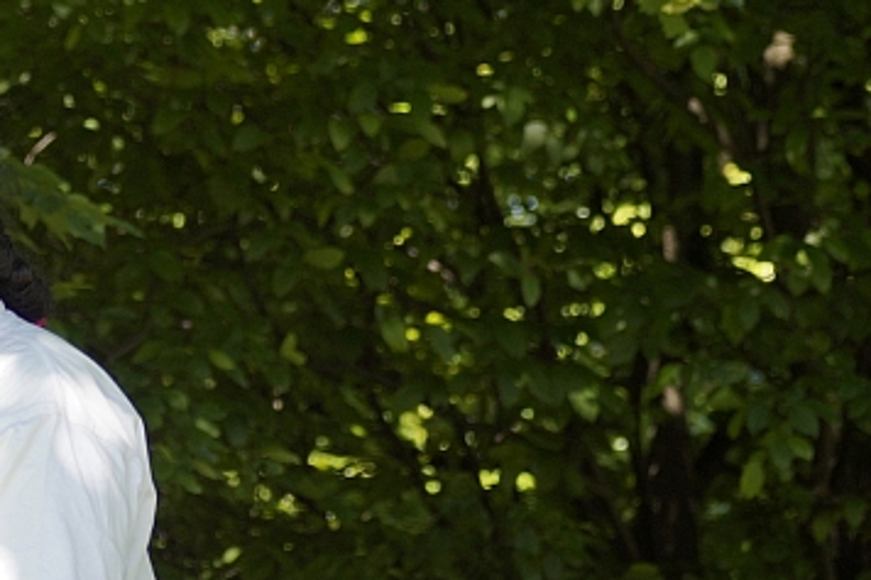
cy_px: 560
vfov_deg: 4.5
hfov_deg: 6.8
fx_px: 7303
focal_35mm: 302
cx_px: -235
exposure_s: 1/200
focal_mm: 70
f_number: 4.5
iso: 100
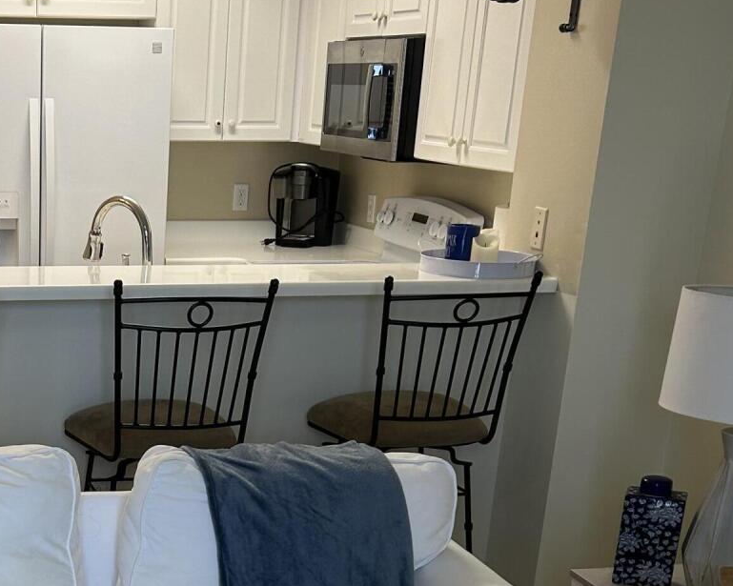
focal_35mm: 66
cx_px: 69
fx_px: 1432
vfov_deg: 22.0
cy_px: 626
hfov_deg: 27.6
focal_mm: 5.7
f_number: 1.5
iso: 50
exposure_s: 1/120
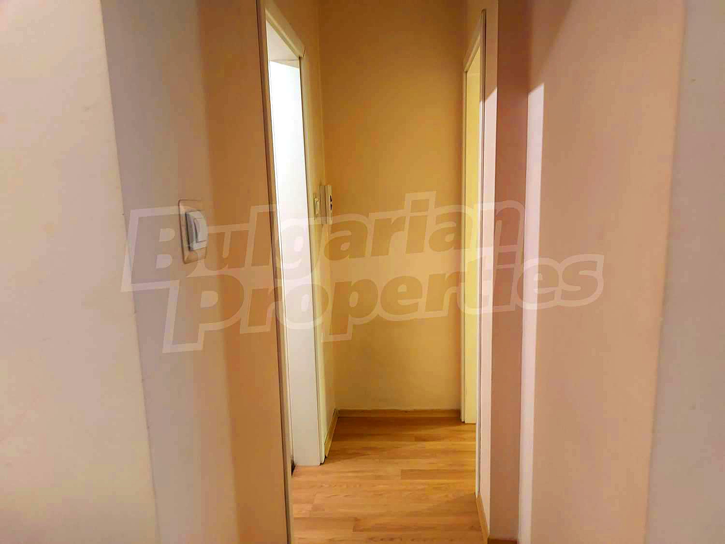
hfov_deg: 69.4
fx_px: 524
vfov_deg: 54.9
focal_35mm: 25
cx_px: 362
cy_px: 272
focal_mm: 5.23
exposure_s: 1/25
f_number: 1.8
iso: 400
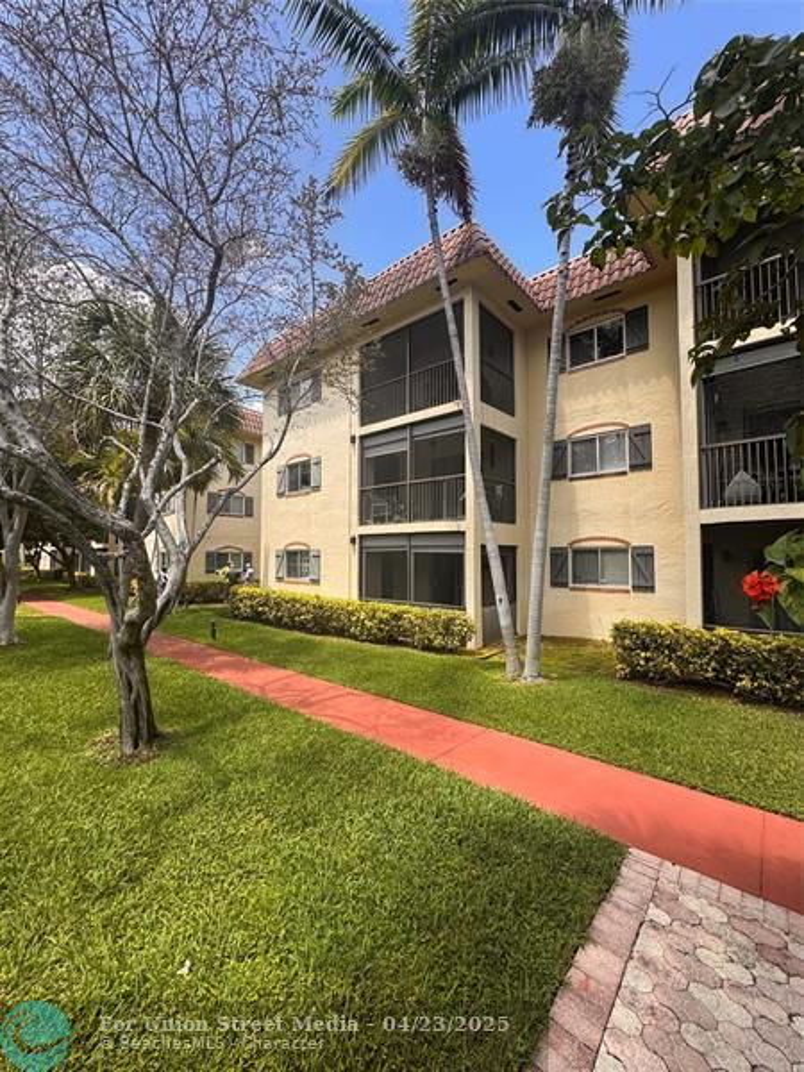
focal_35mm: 14
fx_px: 434
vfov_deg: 102.1
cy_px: 536
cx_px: 402
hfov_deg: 85.7
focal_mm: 2.22
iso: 40
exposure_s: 1/749
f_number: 2.2
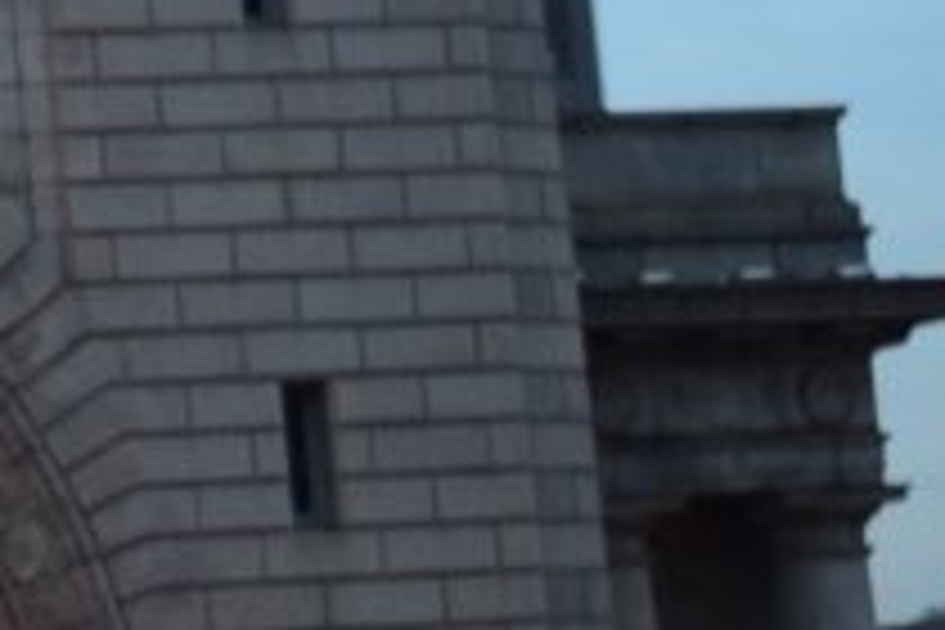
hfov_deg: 9.1
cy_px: 158
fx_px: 5381
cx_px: -1224
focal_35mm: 205
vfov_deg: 6.7
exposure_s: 1/30
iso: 1600
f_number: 4.2
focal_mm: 28
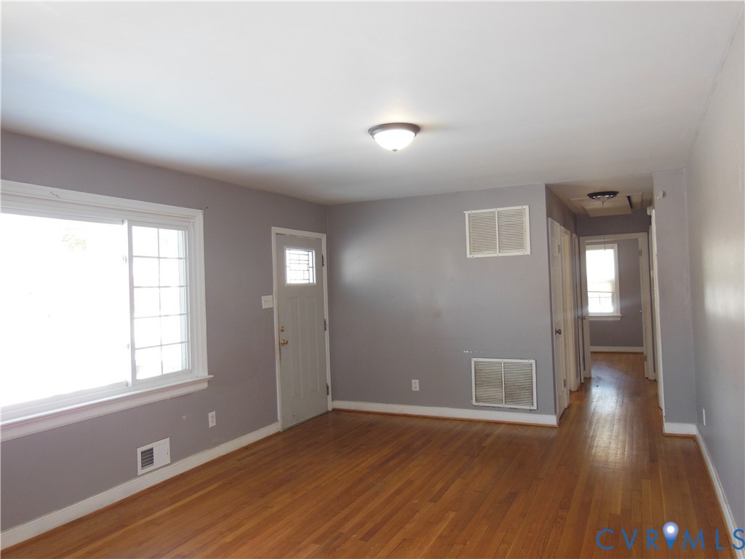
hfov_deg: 69.4
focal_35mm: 25
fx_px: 538
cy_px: 280
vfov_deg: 54.9
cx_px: 372
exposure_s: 1/30
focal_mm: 4.5
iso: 125
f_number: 3.5
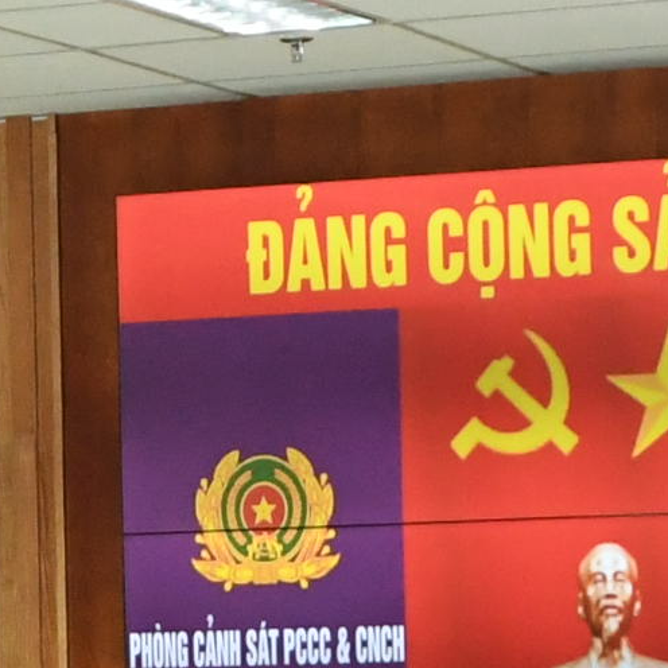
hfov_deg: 6.3
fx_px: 5864
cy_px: 517
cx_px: -652
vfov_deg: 6.5
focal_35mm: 269
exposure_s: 1/200
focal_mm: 25
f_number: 4
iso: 2000
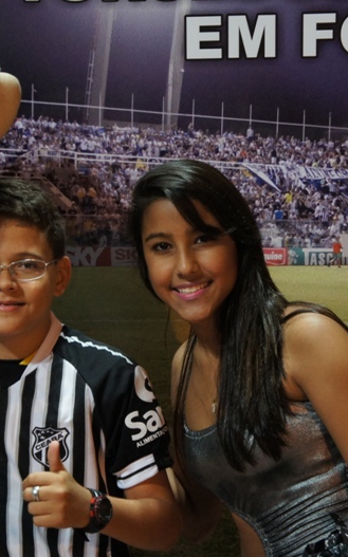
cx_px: 130
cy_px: 278
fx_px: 1549
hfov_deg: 12.8
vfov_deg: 20.4
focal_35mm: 102
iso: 1600
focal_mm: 44
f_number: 4.5
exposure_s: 1/25
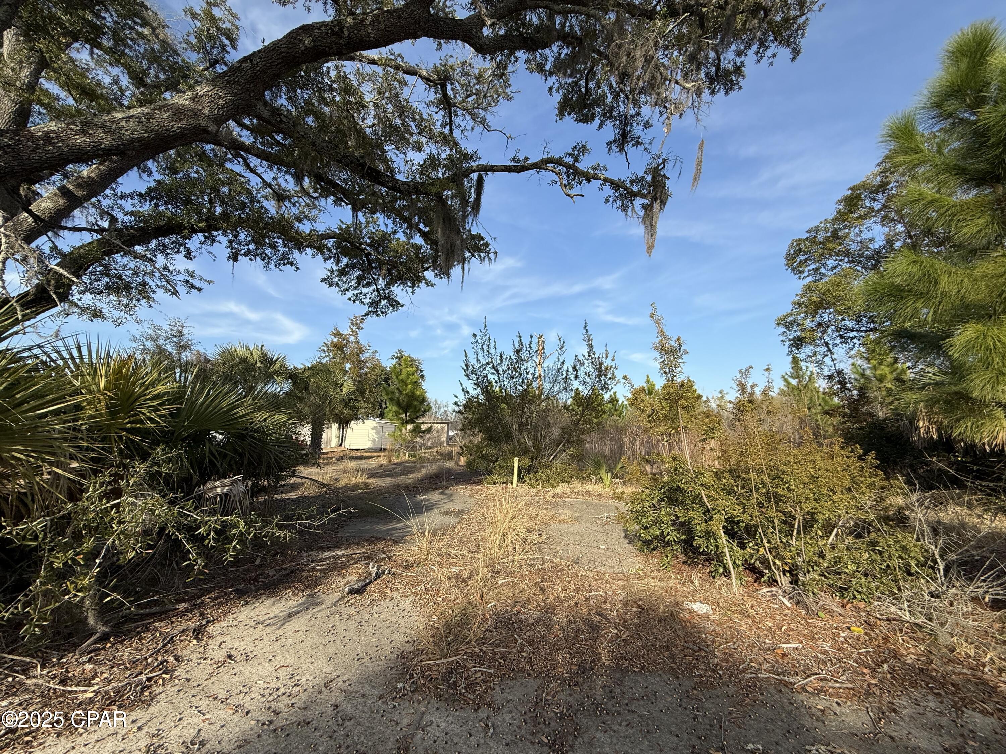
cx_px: 503
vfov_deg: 85.7
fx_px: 407
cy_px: 377
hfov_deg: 102.1
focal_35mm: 14
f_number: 2.2
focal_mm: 2.22
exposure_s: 1/1464
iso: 50
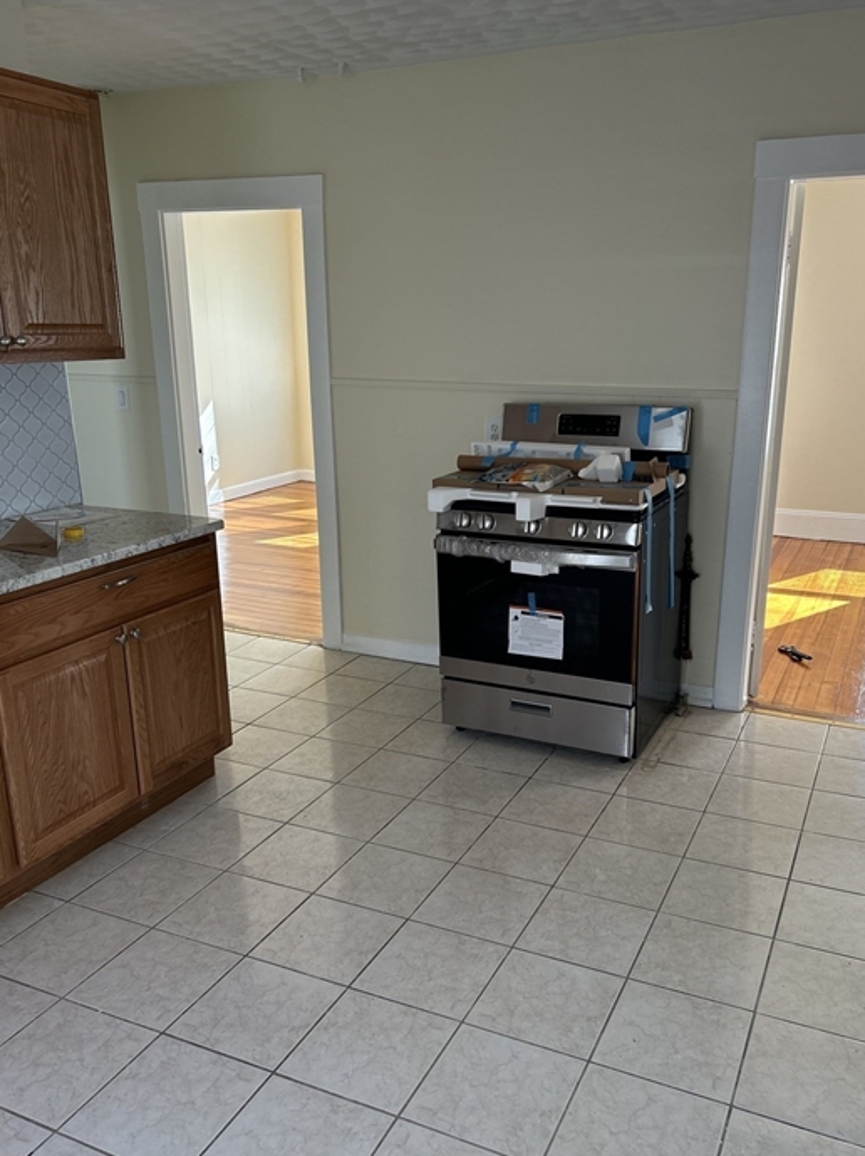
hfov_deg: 48.1
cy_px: 599
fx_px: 967
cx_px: 479
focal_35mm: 29
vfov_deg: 61.7
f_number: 1.5
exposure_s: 1/121
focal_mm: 5.7
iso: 80
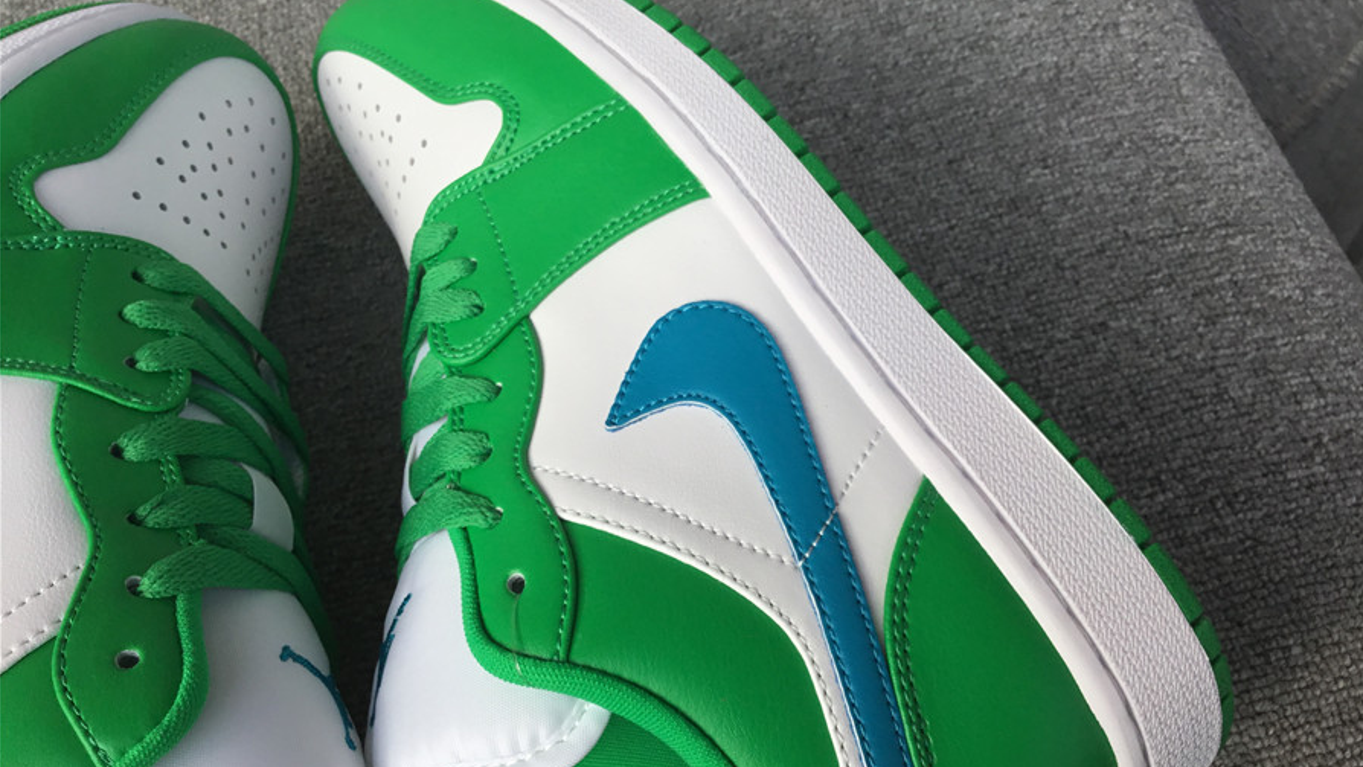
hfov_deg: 58.0
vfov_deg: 34.5
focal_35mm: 34
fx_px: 1229
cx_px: 685
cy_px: 460
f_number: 2.4
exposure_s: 1/578
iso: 25
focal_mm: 3.3
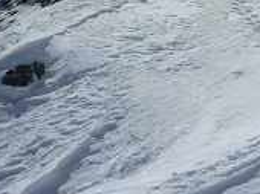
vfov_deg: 13.5
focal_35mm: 105
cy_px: -65
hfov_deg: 17.7
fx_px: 788
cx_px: 330
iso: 80
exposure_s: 1/800
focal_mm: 5.2
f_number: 8
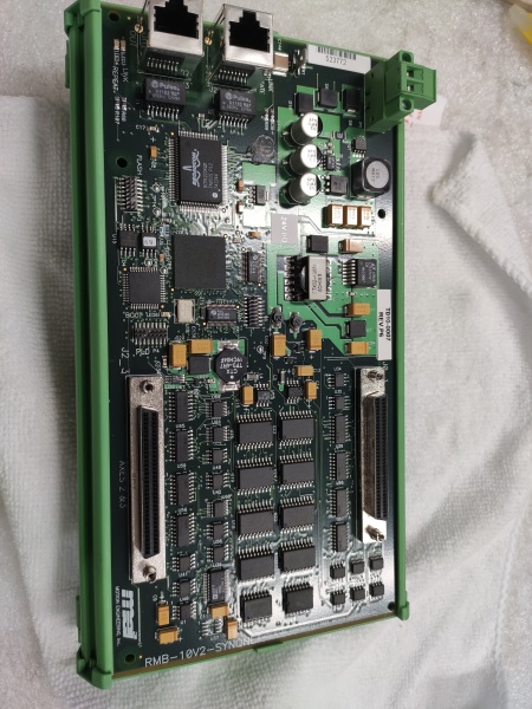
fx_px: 533
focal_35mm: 26
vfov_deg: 67.3
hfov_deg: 53.1
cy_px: 354
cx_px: 266
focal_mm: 4.77
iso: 211
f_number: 1.75
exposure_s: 1/50
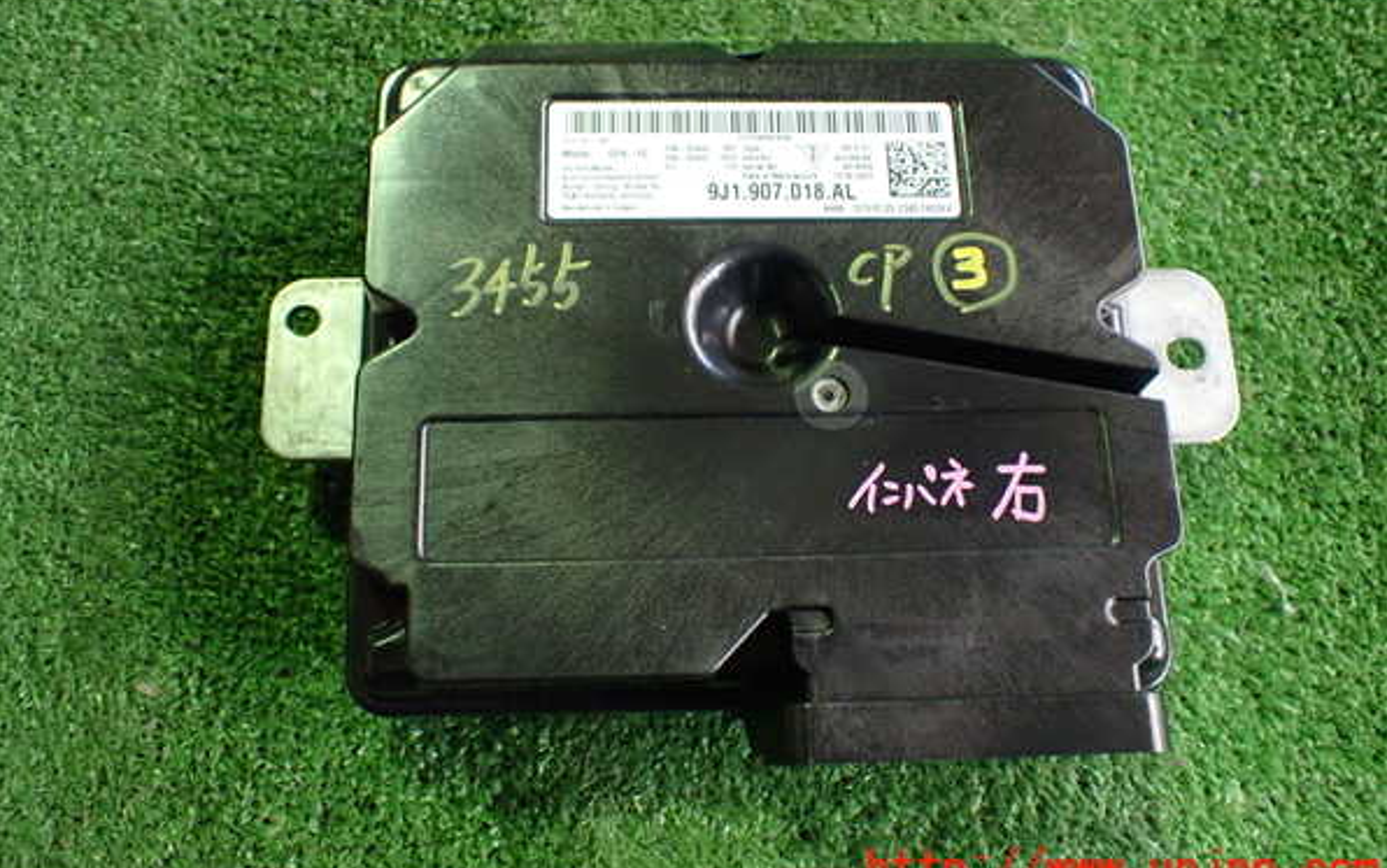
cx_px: 694
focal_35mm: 32
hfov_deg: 59.6
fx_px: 1210
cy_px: 377
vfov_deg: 39.4
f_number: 2.3
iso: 800
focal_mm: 5.4
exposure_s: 1/80
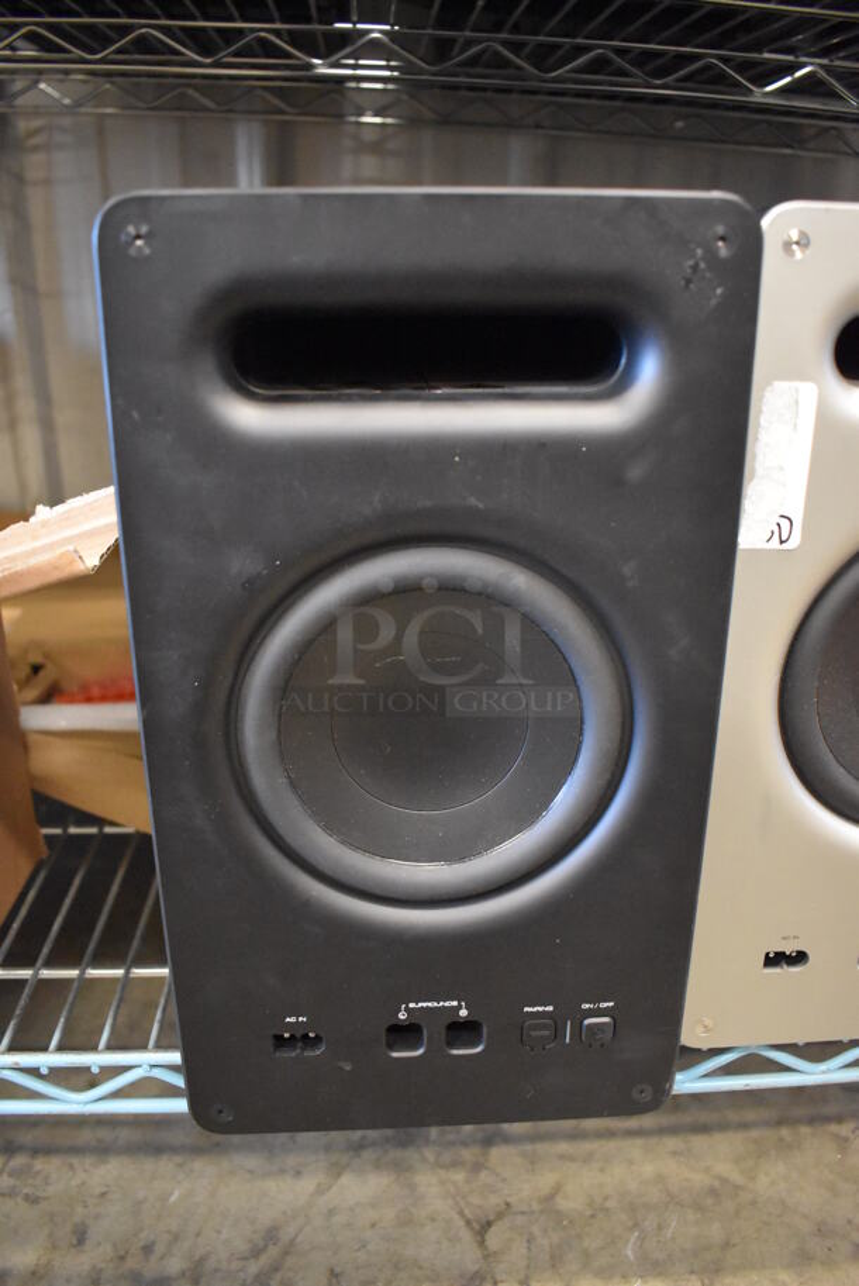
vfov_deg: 67.3
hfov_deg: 48.0
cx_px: 430
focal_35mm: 27
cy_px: 643
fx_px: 965
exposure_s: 1/125
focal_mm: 18
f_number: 3.5
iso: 7200
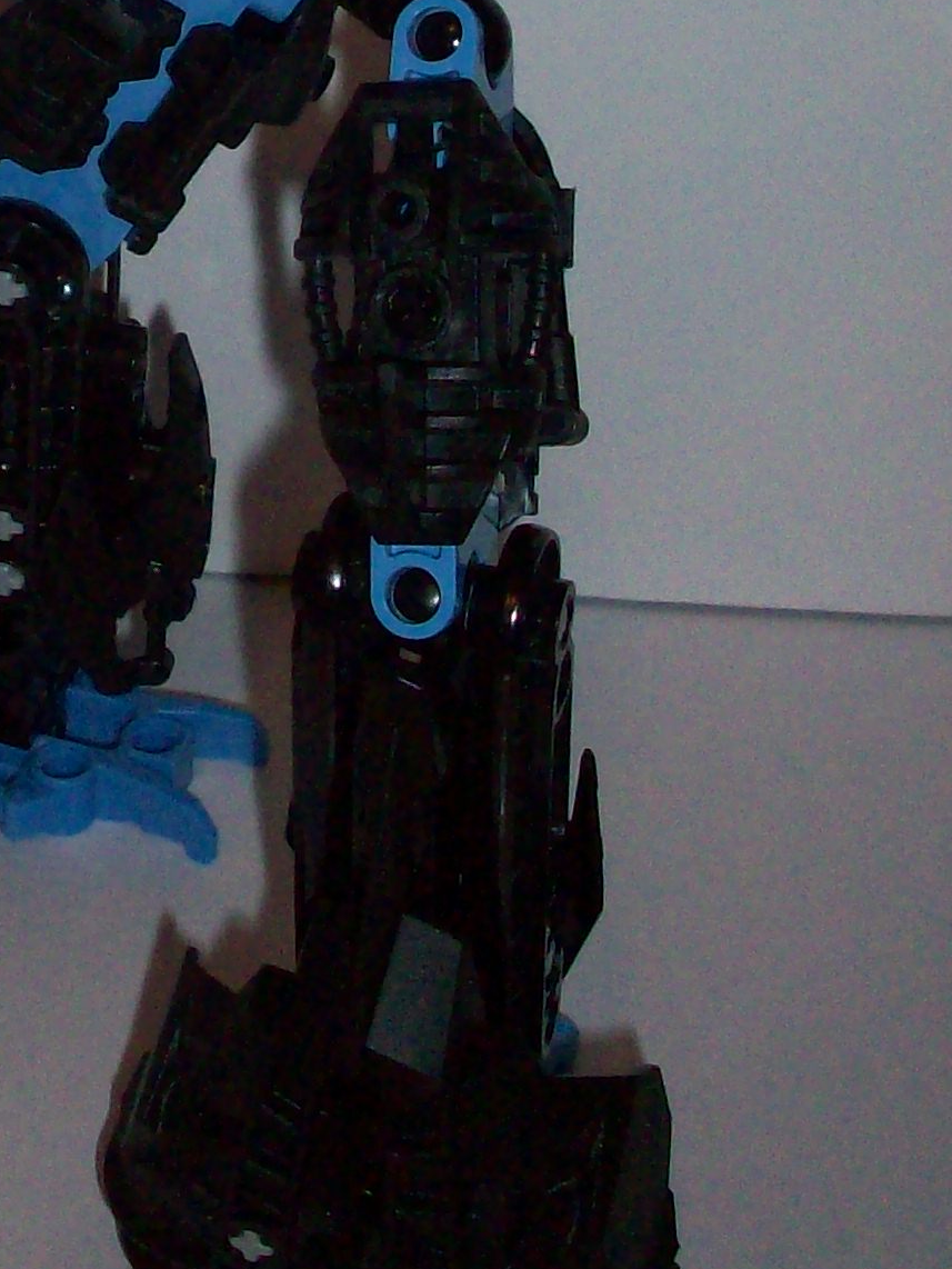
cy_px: -128
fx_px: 3629
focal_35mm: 99
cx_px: -68
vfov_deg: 19.0
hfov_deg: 14.6
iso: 160
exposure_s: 1/64
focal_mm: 6.2
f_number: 2.8
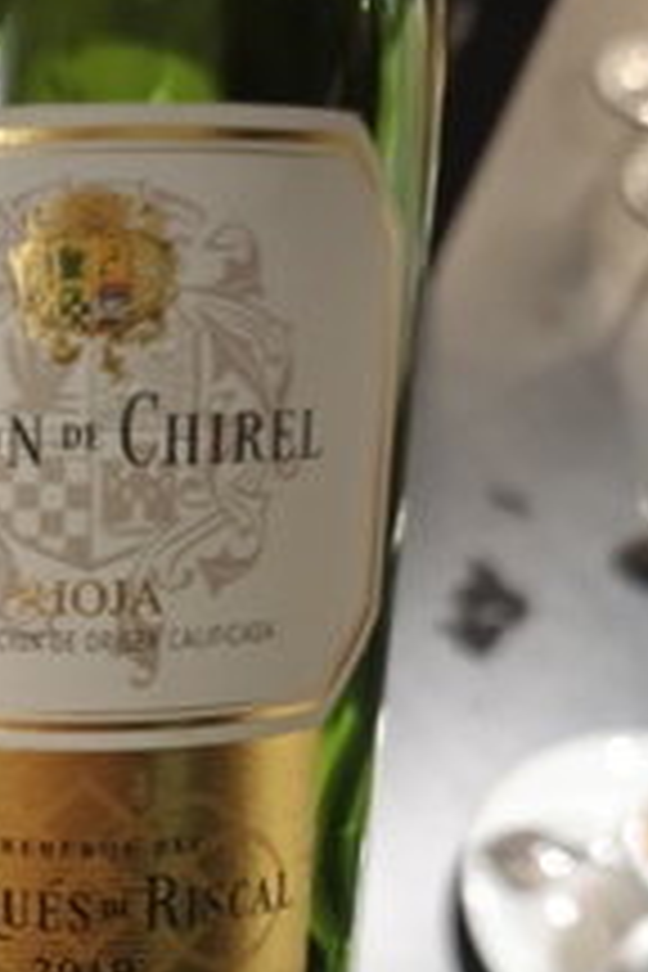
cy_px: 736
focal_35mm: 48
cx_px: -25
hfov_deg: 26.3
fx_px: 1296
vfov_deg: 39.9
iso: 2000
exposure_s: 1/33.3
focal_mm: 6.19
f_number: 1.65
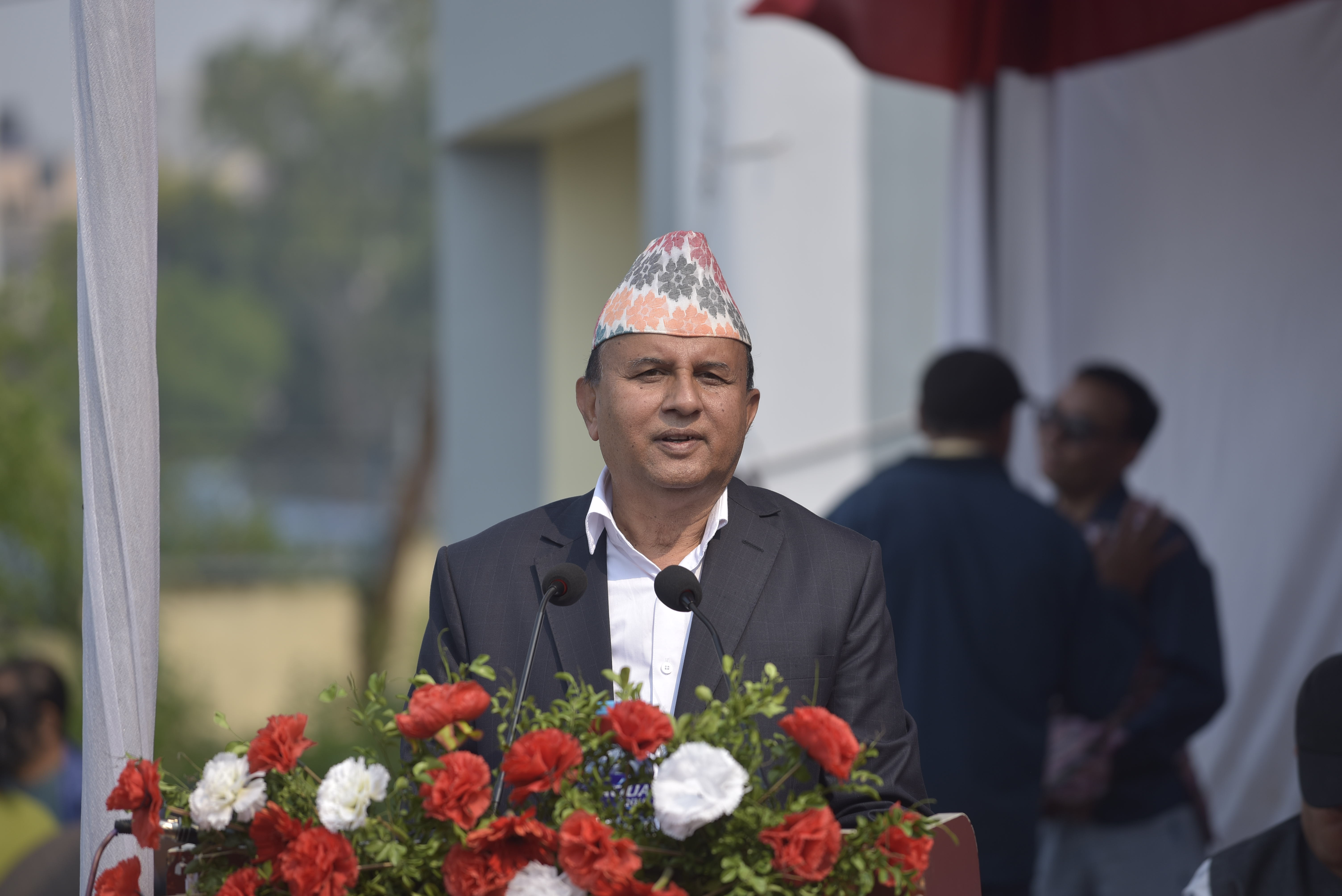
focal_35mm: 200
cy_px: 448
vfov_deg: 6.9
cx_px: 671
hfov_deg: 10.3
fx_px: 7458
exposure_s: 1/640
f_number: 4
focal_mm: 200
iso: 100
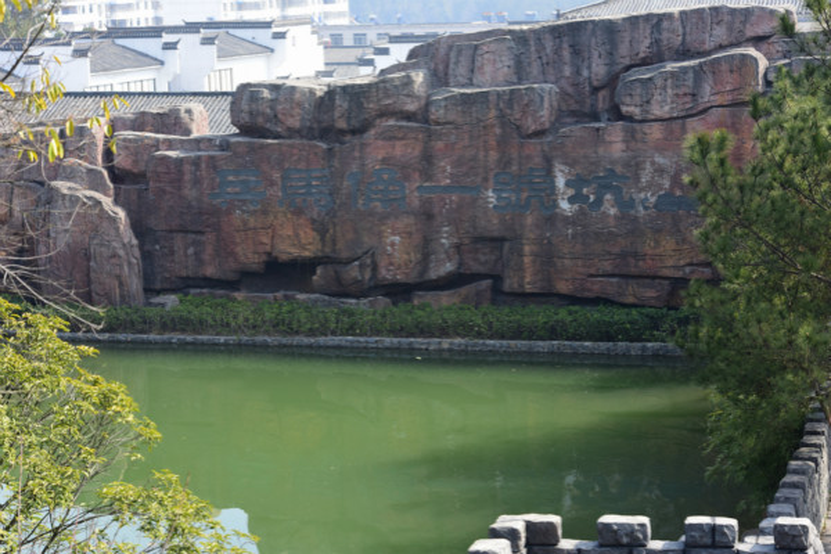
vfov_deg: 14.4
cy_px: 277
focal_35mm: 95
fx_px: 2193
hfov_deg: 21.5
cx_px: 416
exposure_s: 1/200
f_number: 8
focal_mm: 95
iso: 250
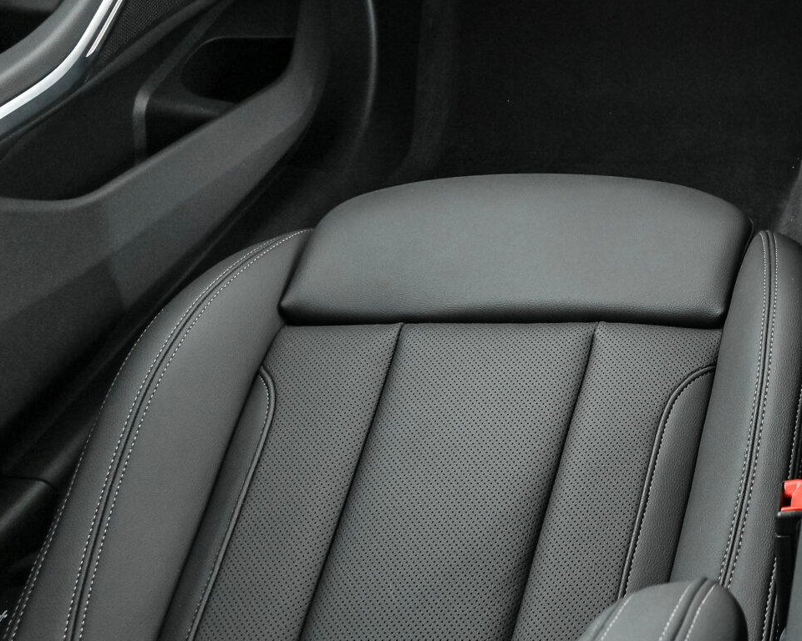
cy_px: -25
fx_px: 1424
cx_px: 1028
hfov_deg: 26.8
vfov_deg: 24.1
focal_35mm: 60
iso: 400
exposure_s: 1/5
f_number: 9
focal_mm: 24
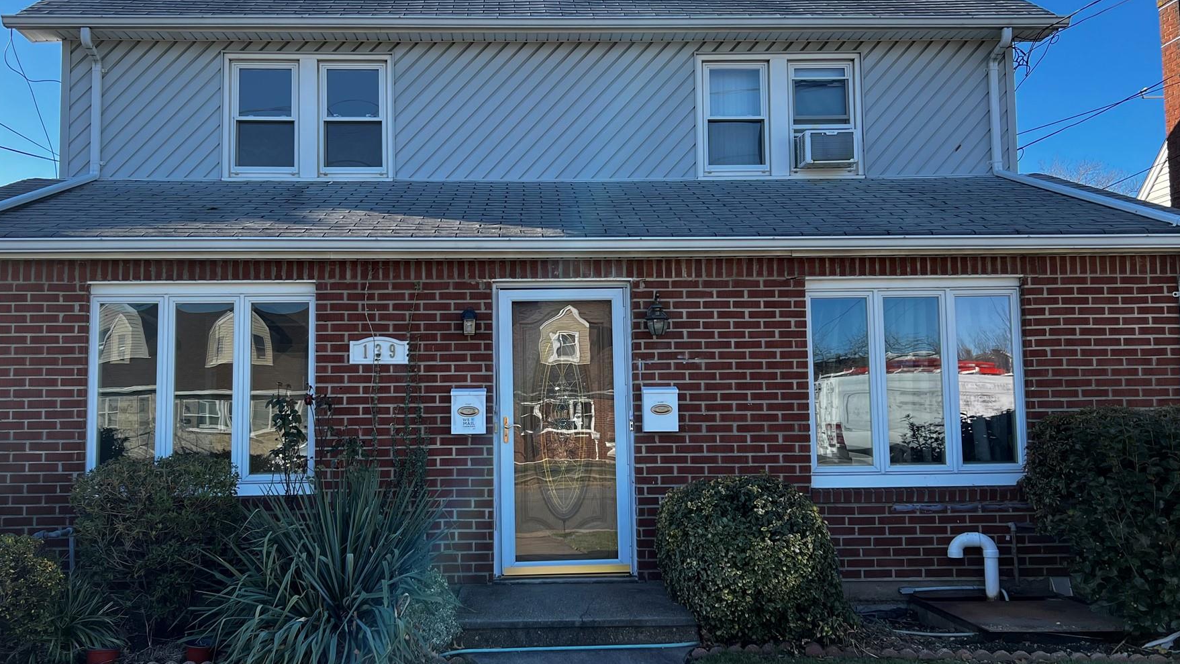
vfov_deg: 35.6
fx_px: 1033
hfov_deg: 59.4
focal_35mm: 33
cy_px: 332
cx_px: 543
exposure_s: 1/1124
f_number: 1.5
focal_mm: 5.7
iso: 50
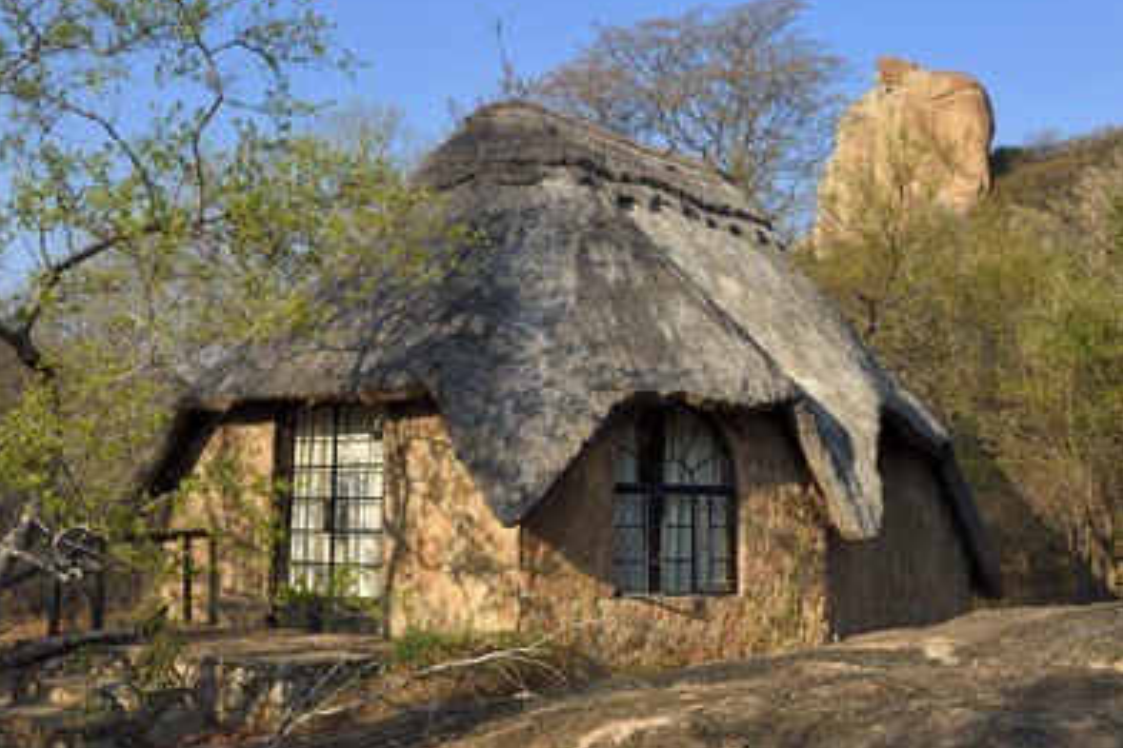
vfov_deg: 28.6
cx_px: 526
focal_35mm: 47
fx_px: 1466
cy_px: 357
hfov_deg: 41.9
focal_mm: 44
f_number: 13
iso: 200
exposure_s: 1/160
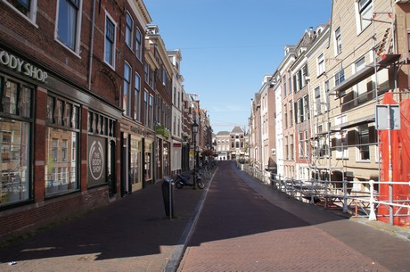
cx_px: 205
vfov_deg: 47.8
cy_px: 136
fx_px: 307
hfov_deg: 67.5
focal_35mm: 27
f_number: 7.1
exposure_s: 1/200
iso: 100
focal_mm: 18
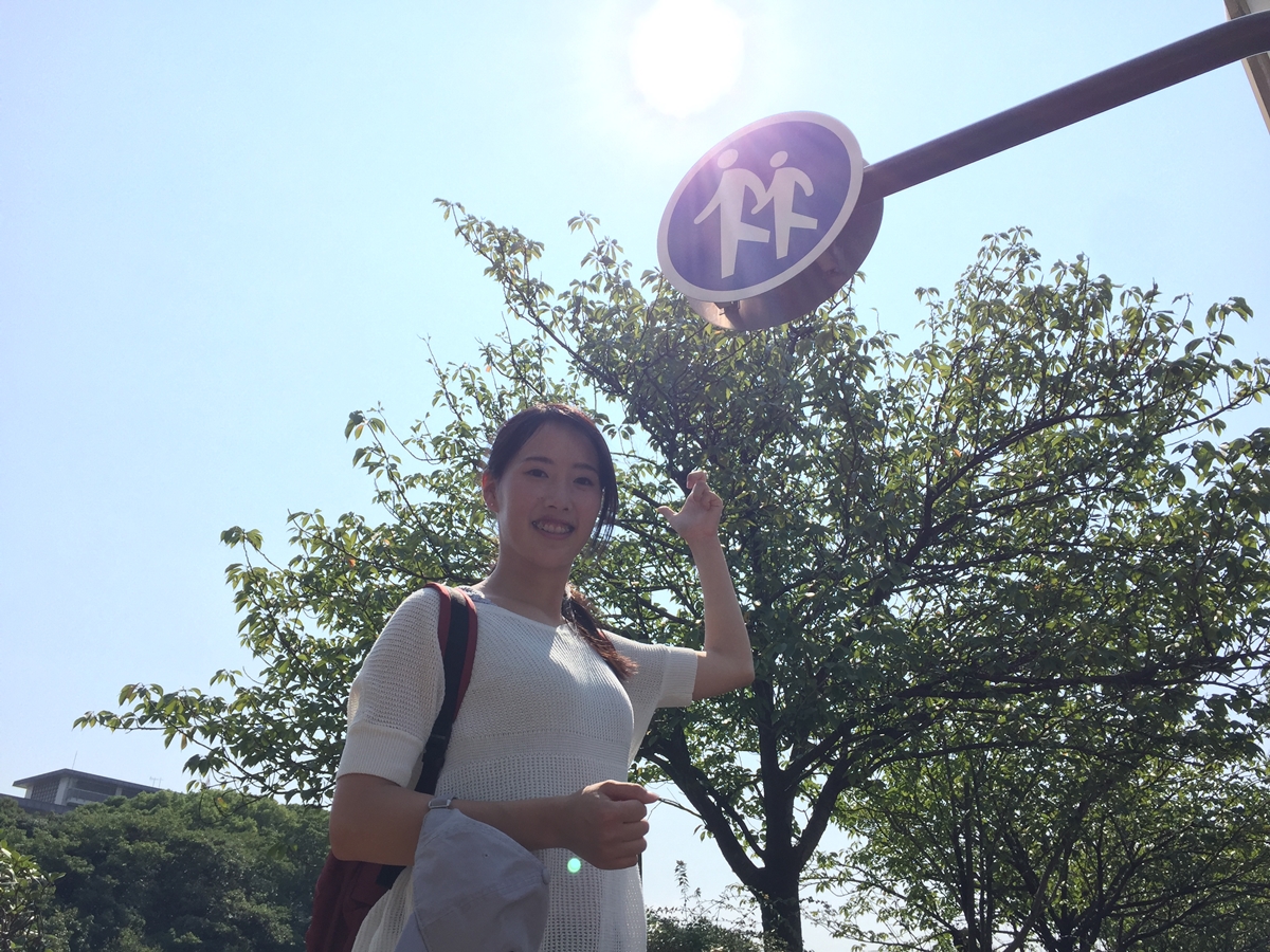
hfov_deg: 61.7
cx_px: 635
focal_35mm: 29
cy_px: 476
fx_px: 1064
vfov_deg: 48.2
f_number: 2.2
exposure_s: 1/2083
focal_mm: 4.15
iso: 32
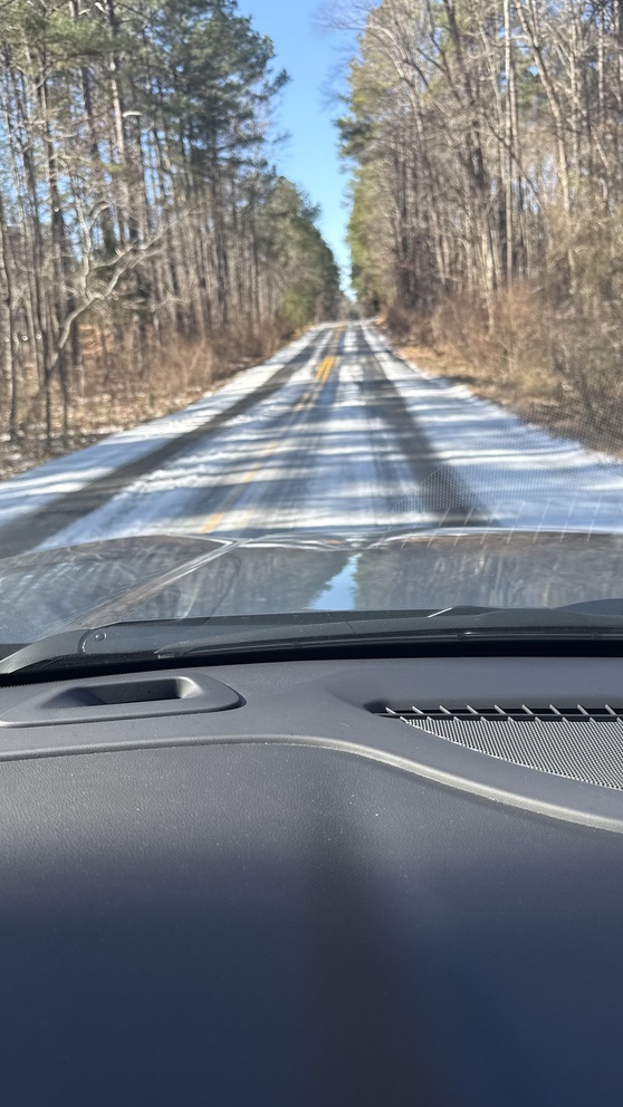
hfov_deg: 42.9
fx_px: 793
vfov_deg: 69.9
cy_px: 548
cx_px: 330
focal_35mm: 27
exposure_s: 1/551
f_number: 1.78
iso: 80
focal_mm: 6.76
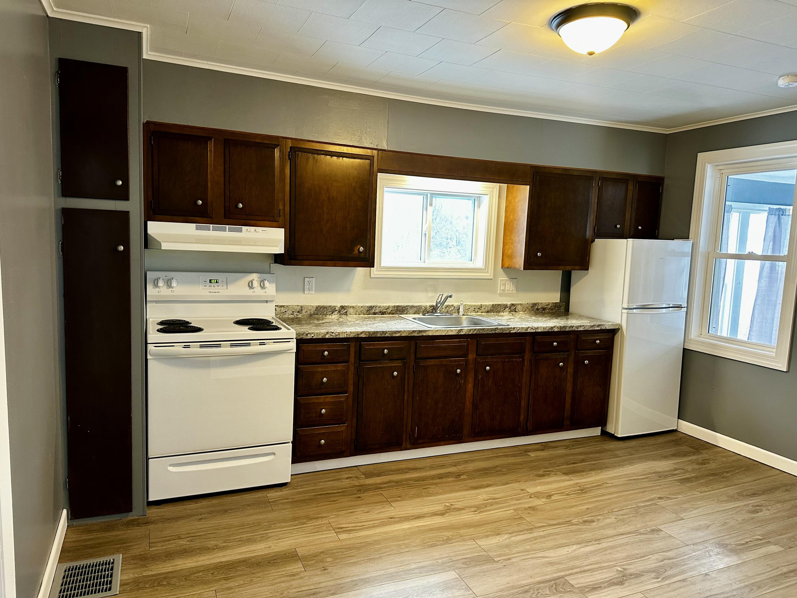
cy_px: 299
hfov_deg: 71.6
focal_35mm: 24
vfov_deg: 56.8
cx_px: 398
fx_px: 553
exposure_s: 1/60
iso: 250
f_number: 1.78
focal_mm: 6.86
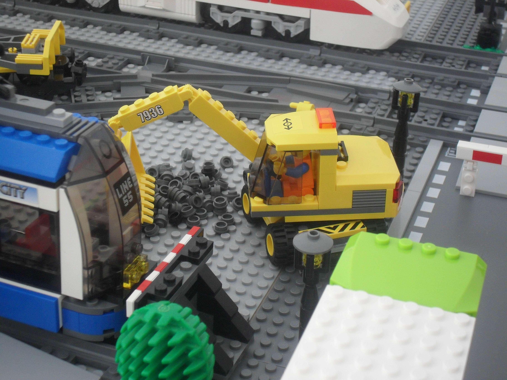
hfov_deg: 29.4
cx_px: 254
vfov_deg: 22.3
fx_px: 967
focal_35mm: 66
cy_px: 190
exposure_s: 1
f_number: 4.6
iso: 200
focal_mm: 11.7
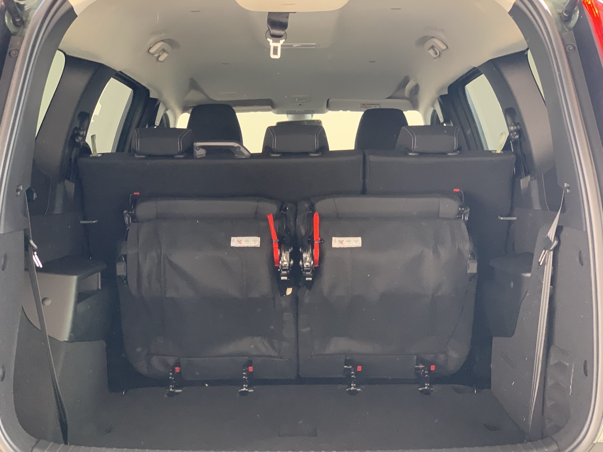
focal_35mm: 52
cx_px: 302
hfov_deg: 36.8
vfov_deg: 28.0
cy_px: 226
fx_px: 906
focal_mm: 6
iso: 160
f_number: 2.4
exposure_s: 1/60
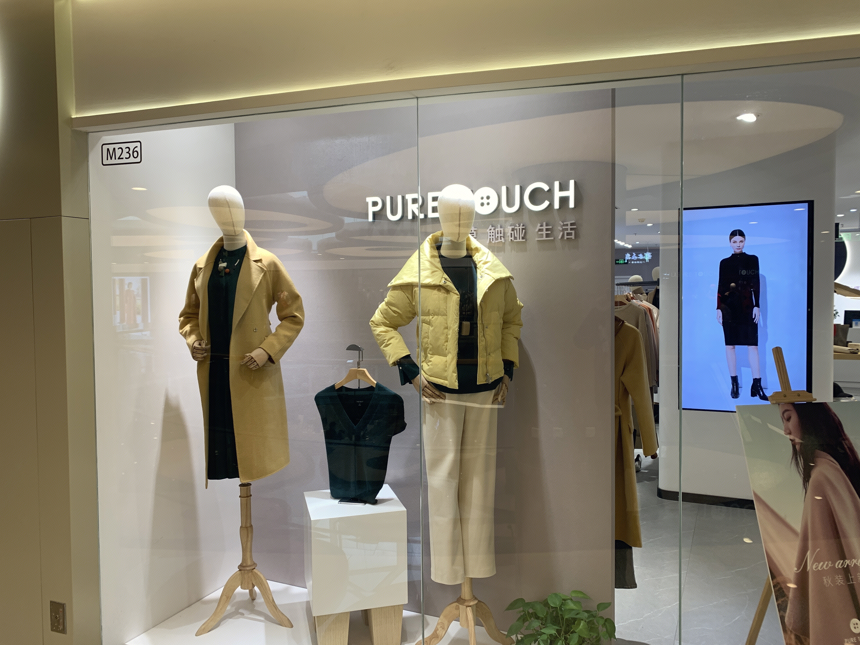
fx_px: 646
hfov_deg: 67.3
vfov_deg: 53.1
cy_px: 322
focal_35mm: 26
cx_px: 430
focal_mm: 4.25
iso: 32
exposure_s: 1/100
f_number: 1.8
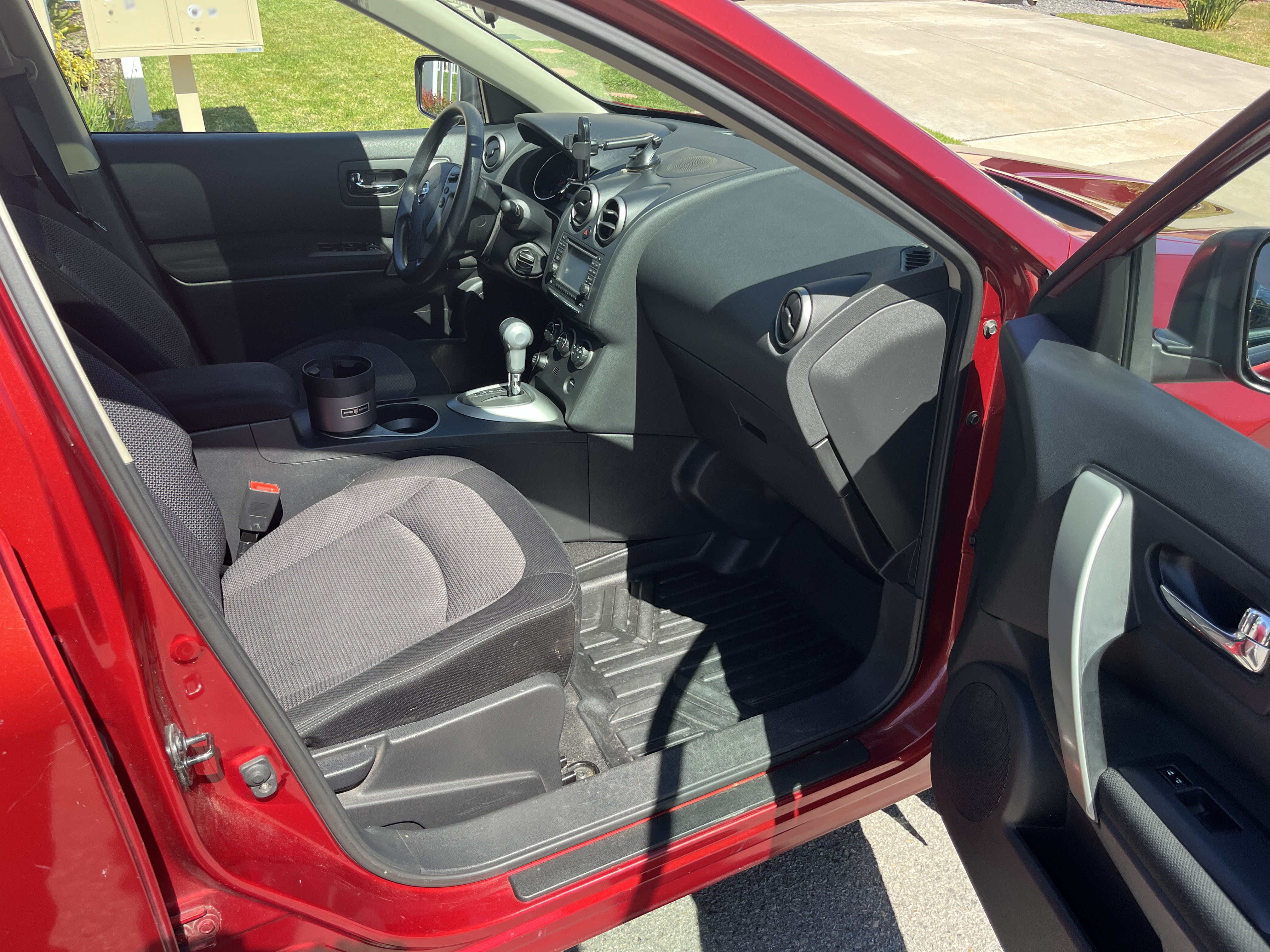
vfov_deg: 53.1
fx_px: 954
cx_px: 635
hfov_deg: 67.3
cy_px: 476
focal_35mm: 26
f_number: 1.6
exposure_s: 1/602
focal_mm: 5.1
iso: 50
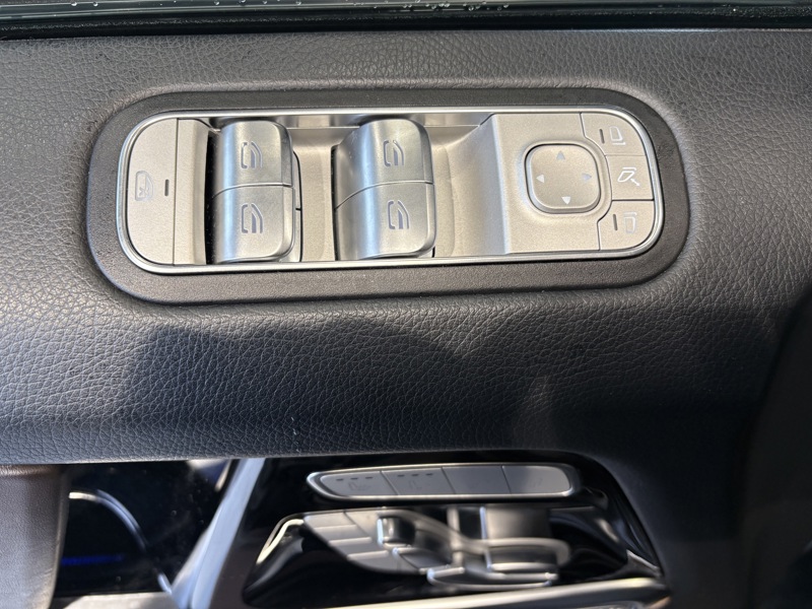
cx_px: 406
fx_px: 610
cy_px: 304
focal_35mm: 26
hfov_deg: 67.3
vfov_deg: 53.1
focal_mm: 5.96
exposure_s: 1/50
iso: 100
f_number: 1.6
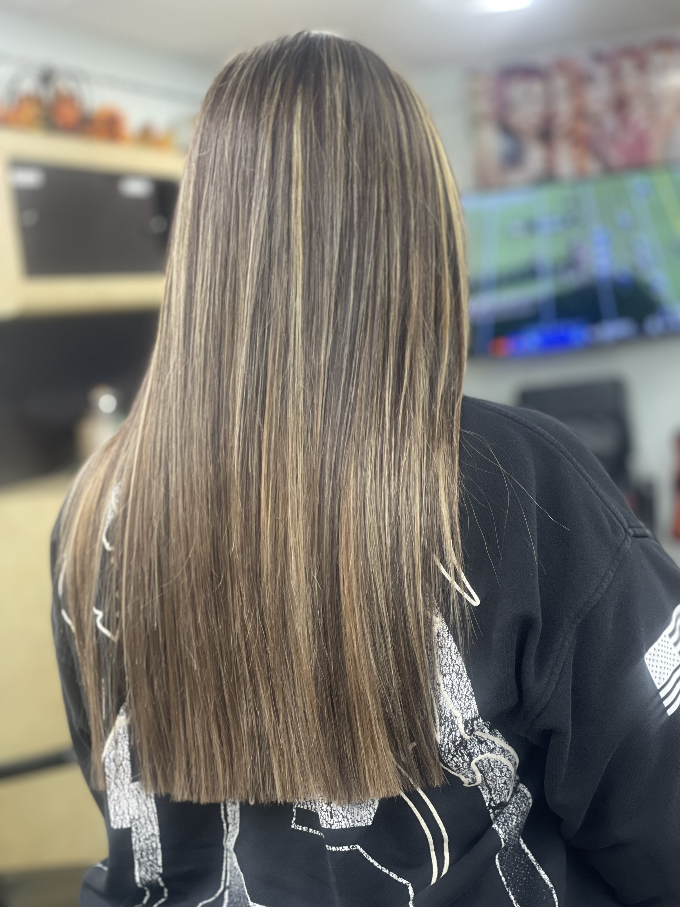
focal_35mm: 64
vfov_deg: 30.3
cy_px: 454
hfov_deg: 22.9
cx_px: 340
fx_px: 1676
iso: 125
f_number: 2.2
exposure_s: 1/40
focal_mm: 7.5
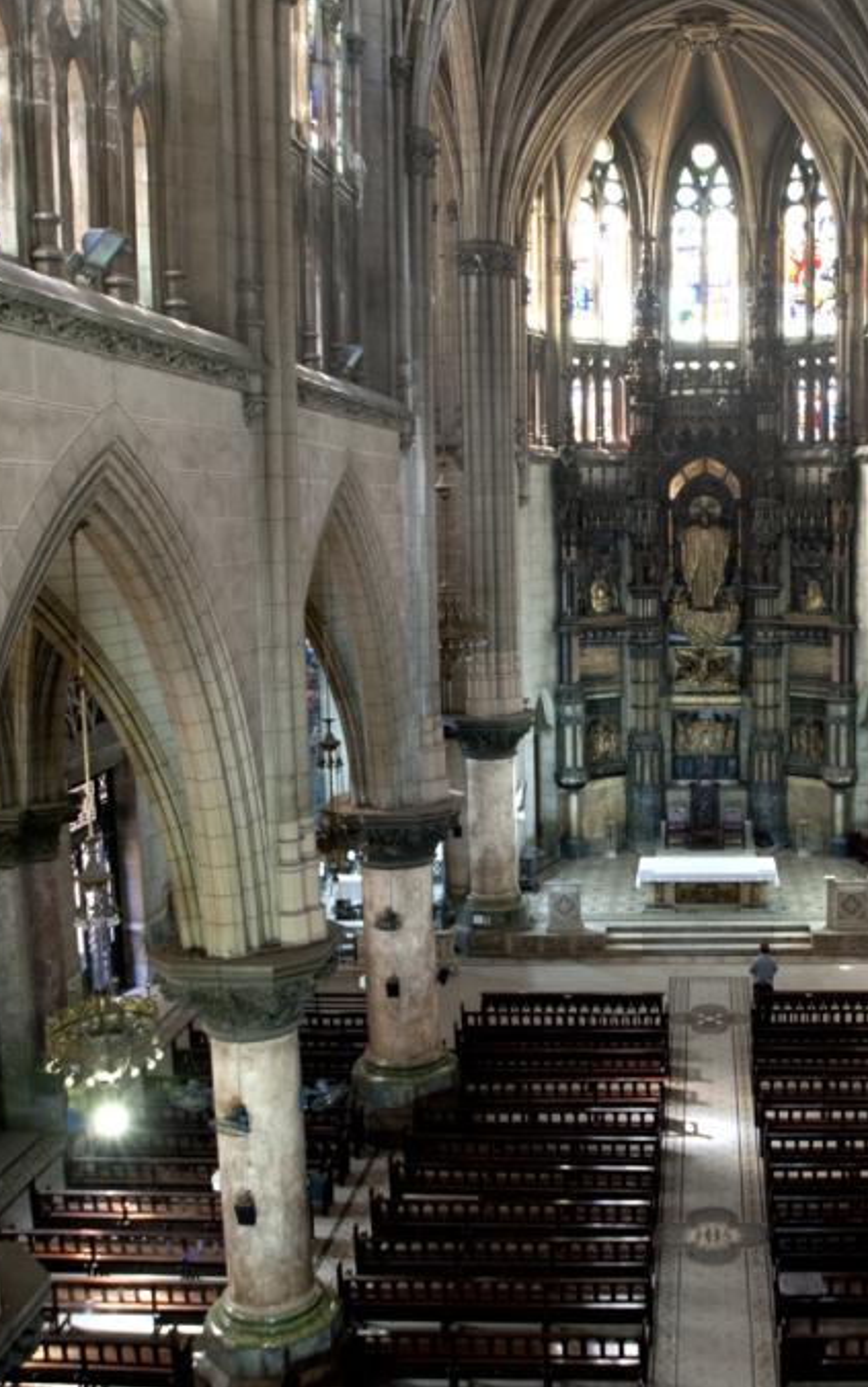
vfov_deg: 52.7
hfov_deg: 33.5
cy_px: 690
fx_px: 1399
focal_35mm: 37
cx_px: 692
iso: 1600
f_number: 5.6
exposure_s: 1/13
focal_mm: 24
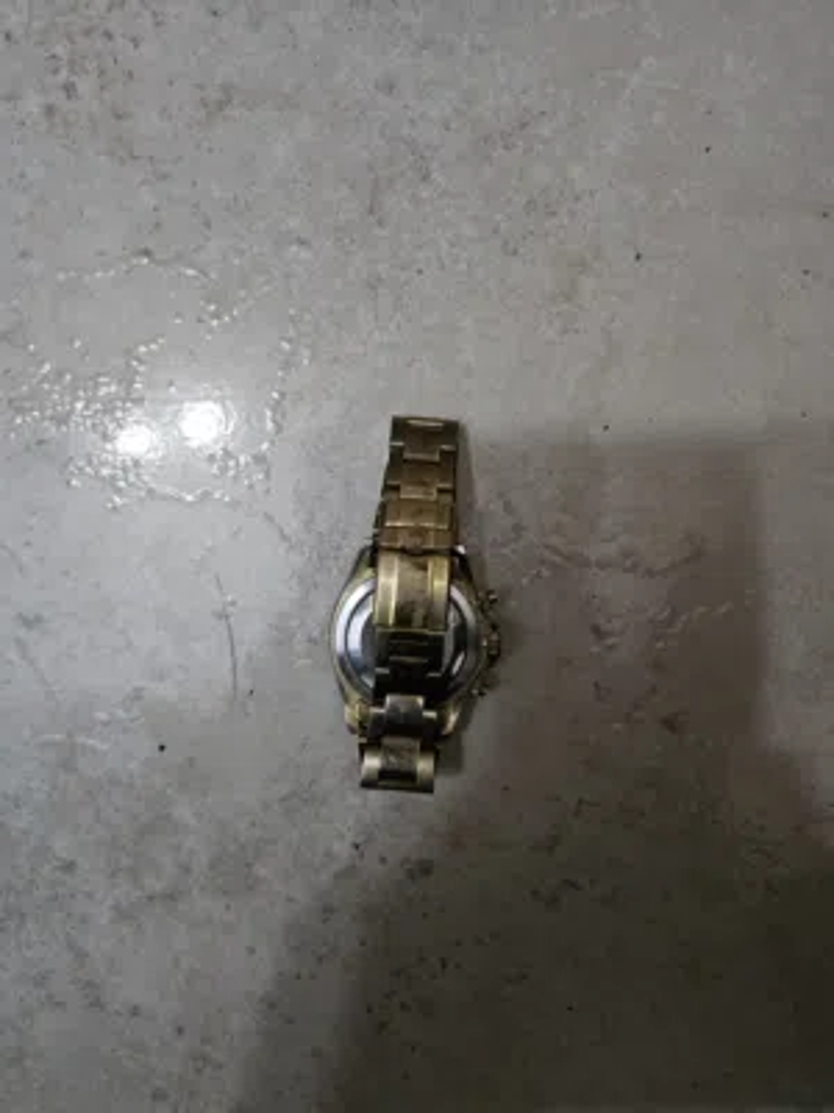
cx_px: 417
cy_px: 556
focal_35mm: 23
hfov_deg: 58.9
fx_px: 739
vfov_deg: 73.9
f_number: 1.7
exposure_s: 1/24
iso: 640
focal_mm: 6.3
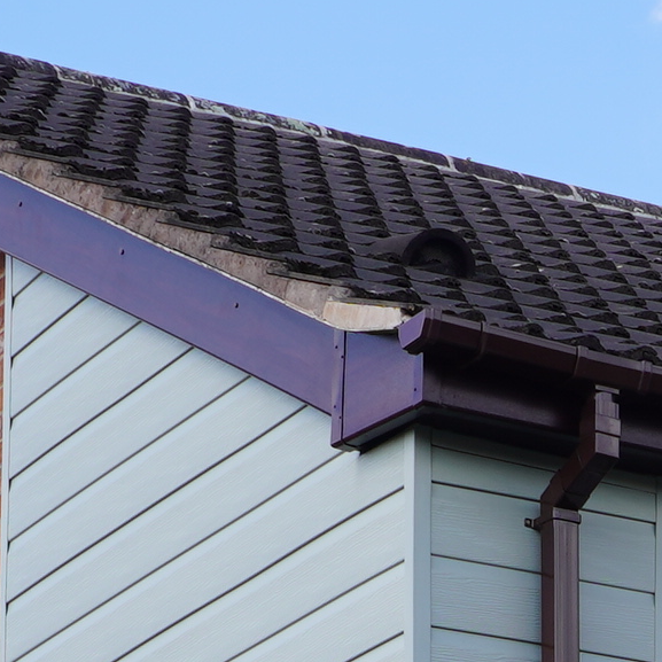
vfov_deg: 7.5
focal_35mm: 226
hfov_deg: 7.7
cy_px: 1307
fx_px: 4890
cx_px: 827
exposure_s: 1/80
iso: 100
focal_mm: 39
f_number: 10
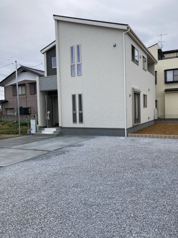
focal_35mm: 28
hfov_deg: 49.7
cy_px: 119
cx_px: 89
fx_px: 192
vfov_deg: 63.4
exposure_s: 1/694
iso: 20
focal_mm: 3.99
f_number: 1.8
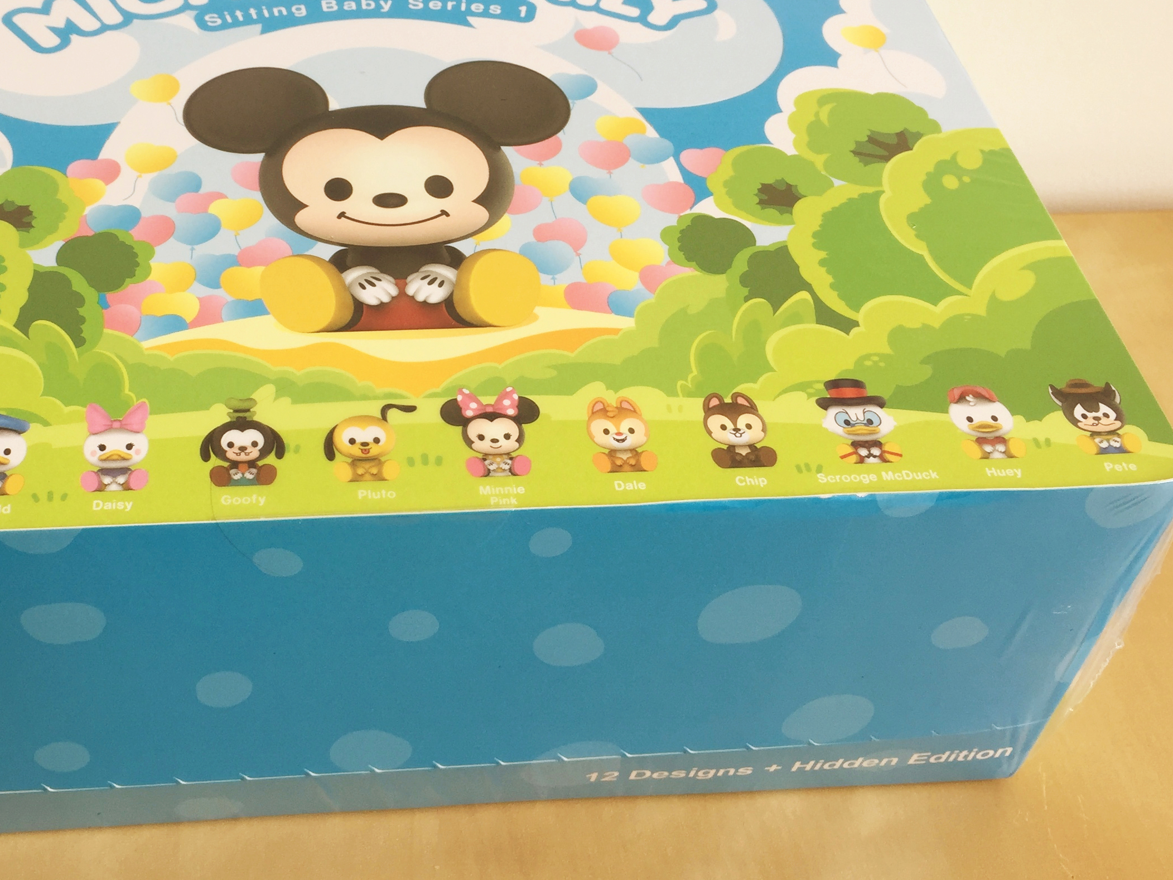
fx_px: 1525
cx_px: 363
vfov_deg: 32.0
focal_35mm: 45
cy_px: 318
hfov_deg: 41.4
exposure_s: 1/108
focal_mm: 4.15
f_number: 2.2
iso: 32
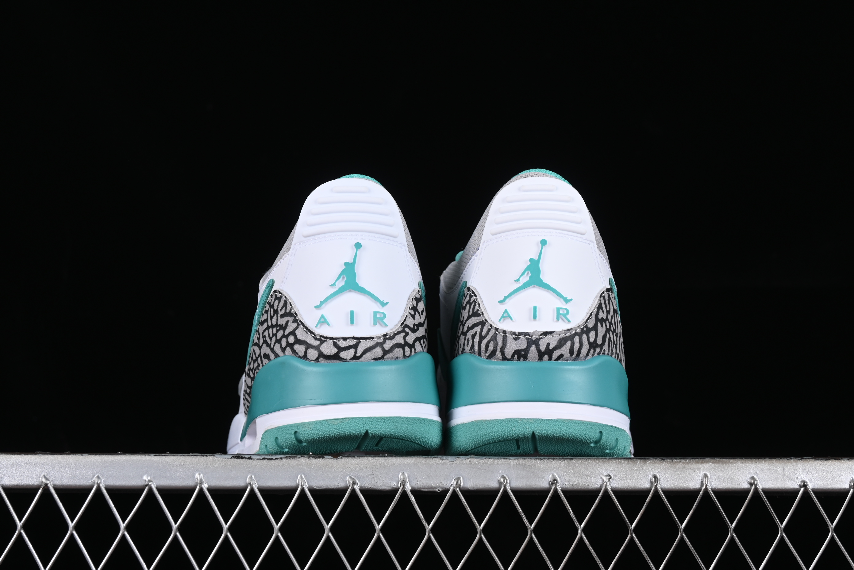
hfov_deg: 27.0
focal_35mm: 75
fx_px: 1779
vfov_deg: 18.2
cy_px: 285
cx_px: 427
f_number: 8
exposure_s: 1/80
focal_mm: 50
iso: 160
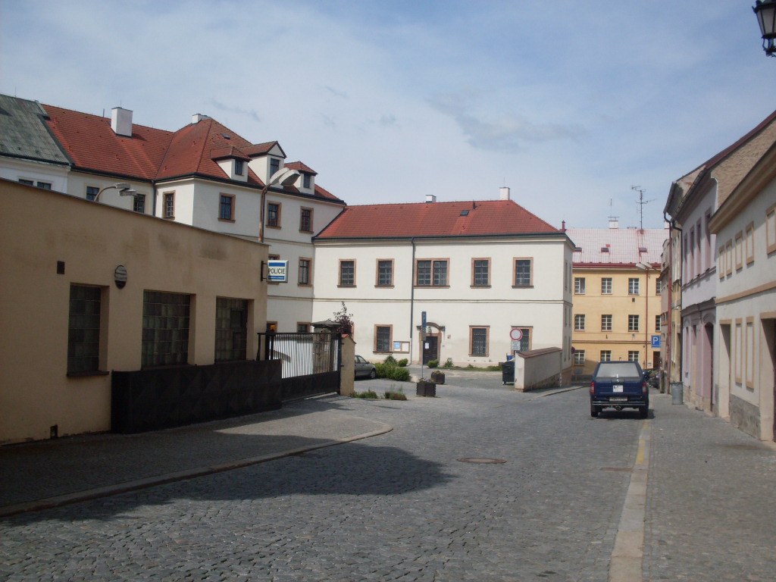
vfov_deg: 37.7
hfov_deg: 49.0
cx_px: 388
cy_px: 291
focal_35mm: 38
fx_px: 852
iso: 80
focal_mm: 6.3
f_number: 8.4
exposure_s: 1/350
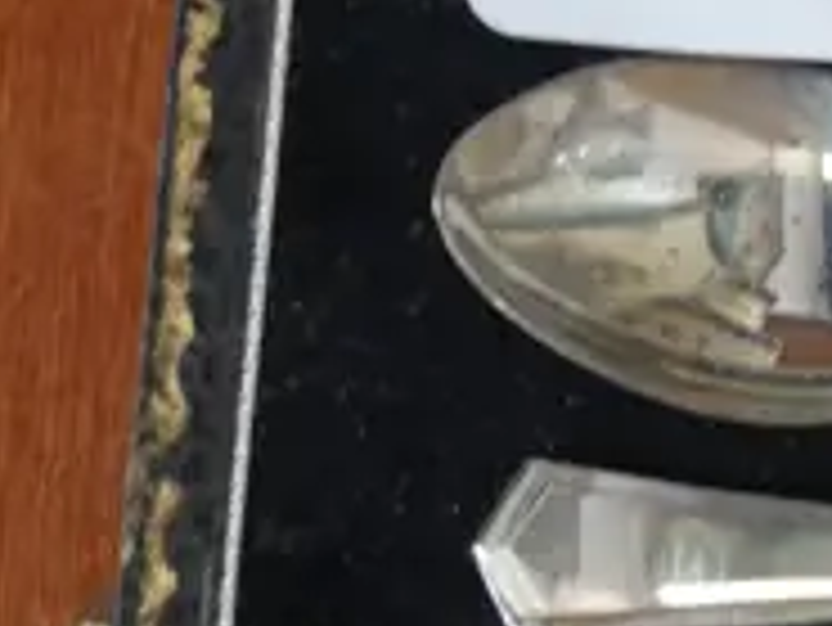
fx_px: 6662
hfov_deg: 6.8
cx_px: 1884
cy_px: 70
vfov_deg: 5.4
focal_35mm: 277
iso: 1000
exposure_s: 1/60
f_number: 5.3
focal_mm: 25
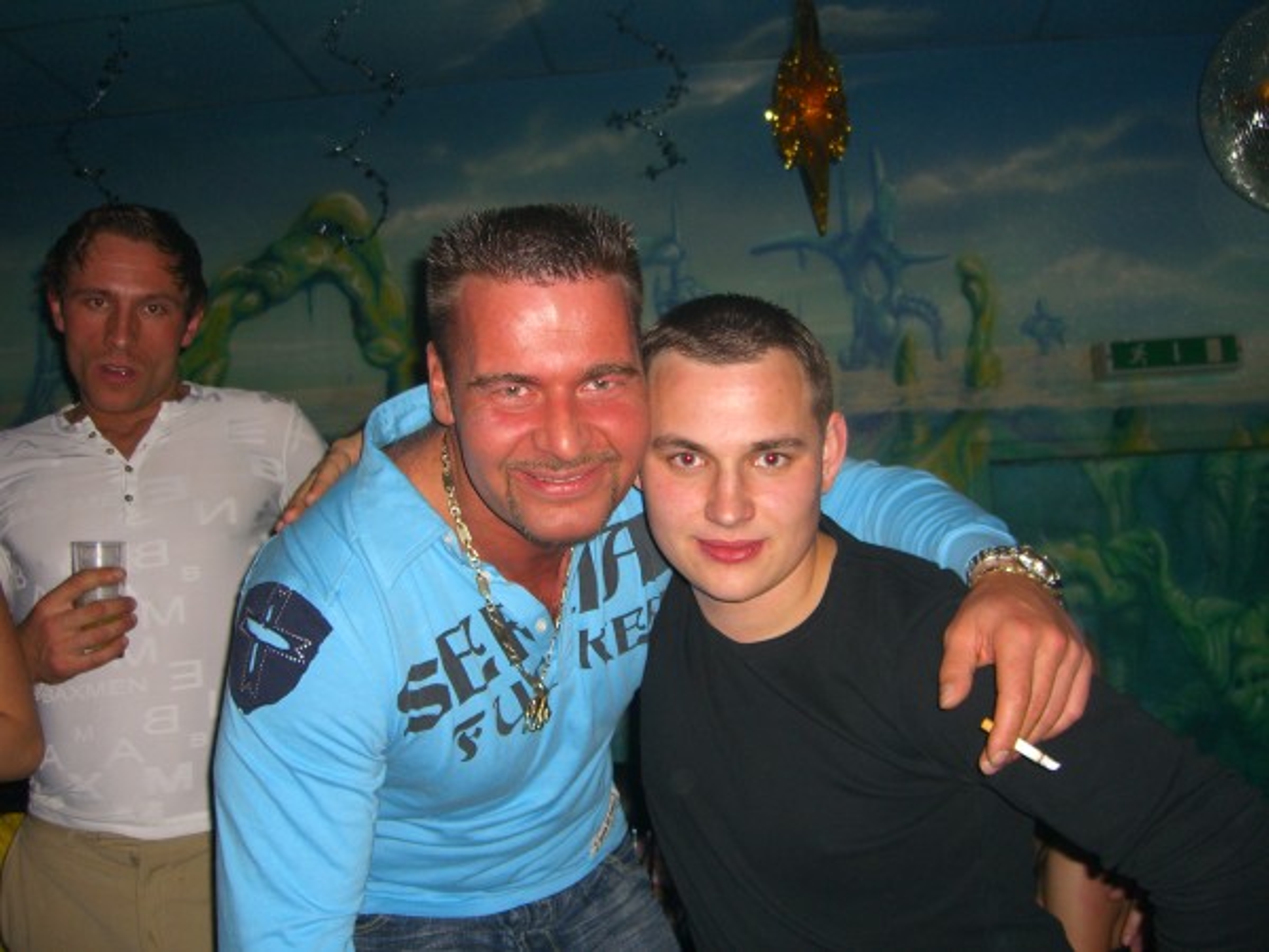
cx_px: 634
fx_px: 1393
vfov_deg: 37.7
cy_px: 476
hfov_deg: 49.0
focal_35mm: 38
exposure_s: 1/60
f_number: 2.8
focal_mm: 7.9
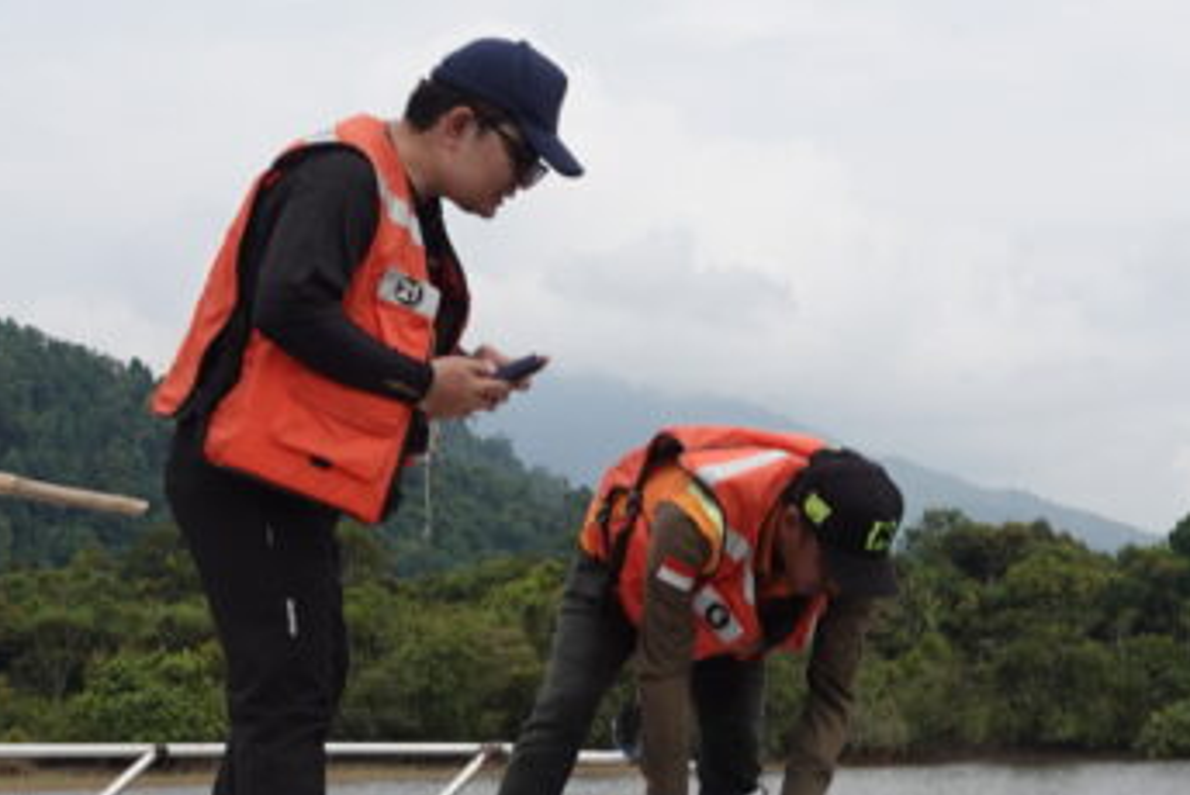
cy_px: 716
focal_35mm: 87
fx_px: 2878
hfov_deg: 23.3
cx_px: 675
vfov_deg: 15.6
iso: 125
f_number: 4.5
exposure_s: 1/100
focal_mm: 14.87
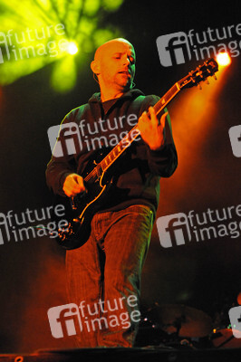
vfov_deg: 17.1
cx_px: 120
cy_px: 181
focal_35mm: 120
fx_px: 1207
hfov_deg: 11.4
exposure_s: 1/125
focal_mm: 80
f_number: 4.5
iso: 3200
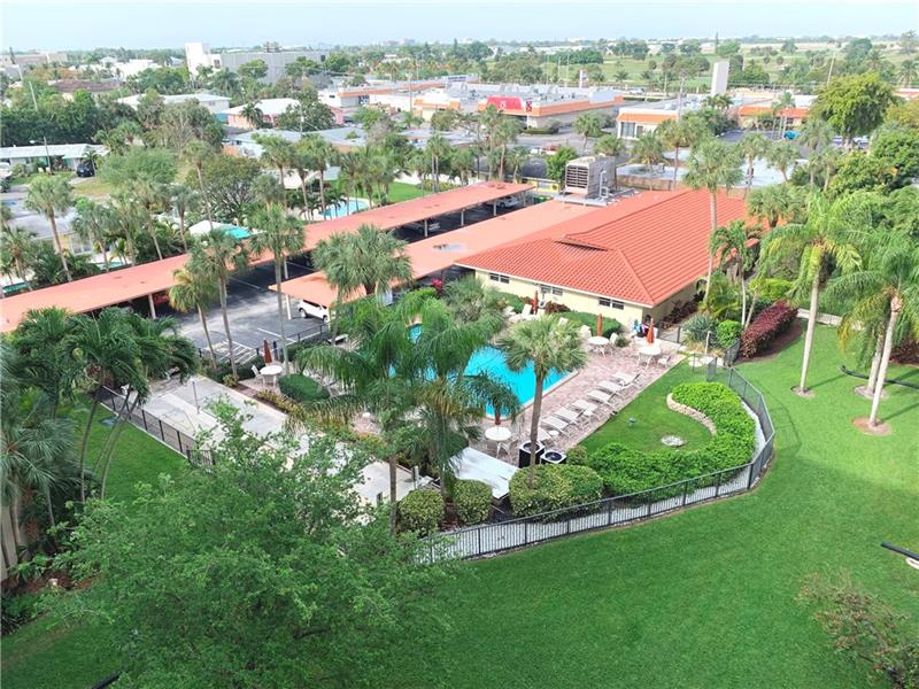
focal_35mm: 26
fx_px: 690
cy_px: 344
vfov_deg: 53.1
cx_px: 460
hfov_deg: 67.3
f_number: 1.8
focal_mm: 4.25
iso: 25
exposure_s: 1/639
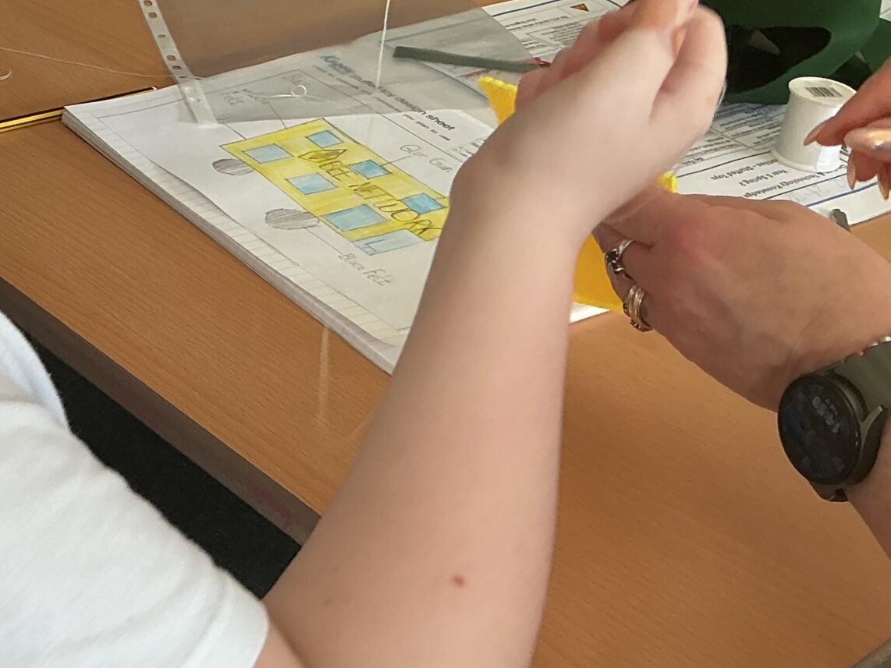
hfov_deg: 27.3
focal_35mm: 65
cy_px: 171
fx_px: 1673
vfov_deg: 22.4
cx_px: -94
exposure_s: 1/60
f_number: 1.8
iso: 64
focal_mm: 3
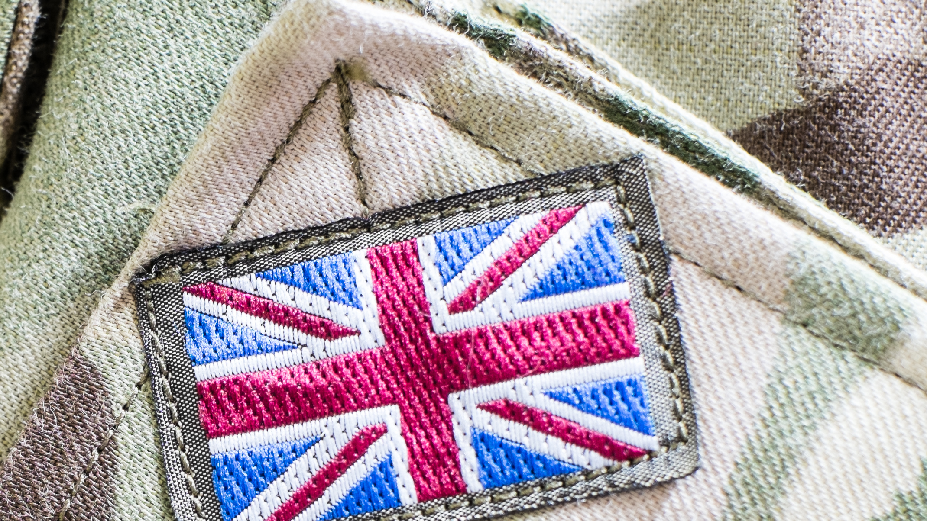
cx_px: 47
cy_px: 509
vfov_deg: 9.5
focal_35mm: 127
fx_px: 3122
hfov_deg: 16.6
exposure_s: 1.2
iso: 200
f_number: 4
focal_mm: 35
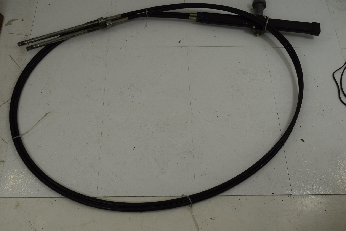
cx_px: 173
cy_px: 116
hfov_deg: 43.6
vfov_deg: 29.9
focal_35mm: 45
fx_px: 433
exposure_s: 1/250
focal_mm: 30
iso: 320
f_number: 8
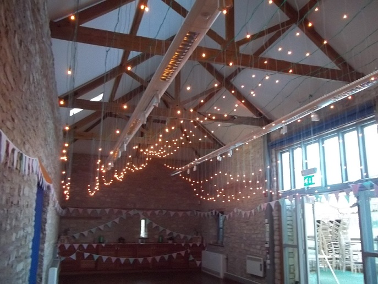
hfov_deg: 56.8
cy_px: 142
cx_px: 189
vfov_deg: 44.2
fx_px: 350
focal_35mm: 32
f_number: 2.9
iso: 357
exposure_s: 1/8
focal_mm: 5.7
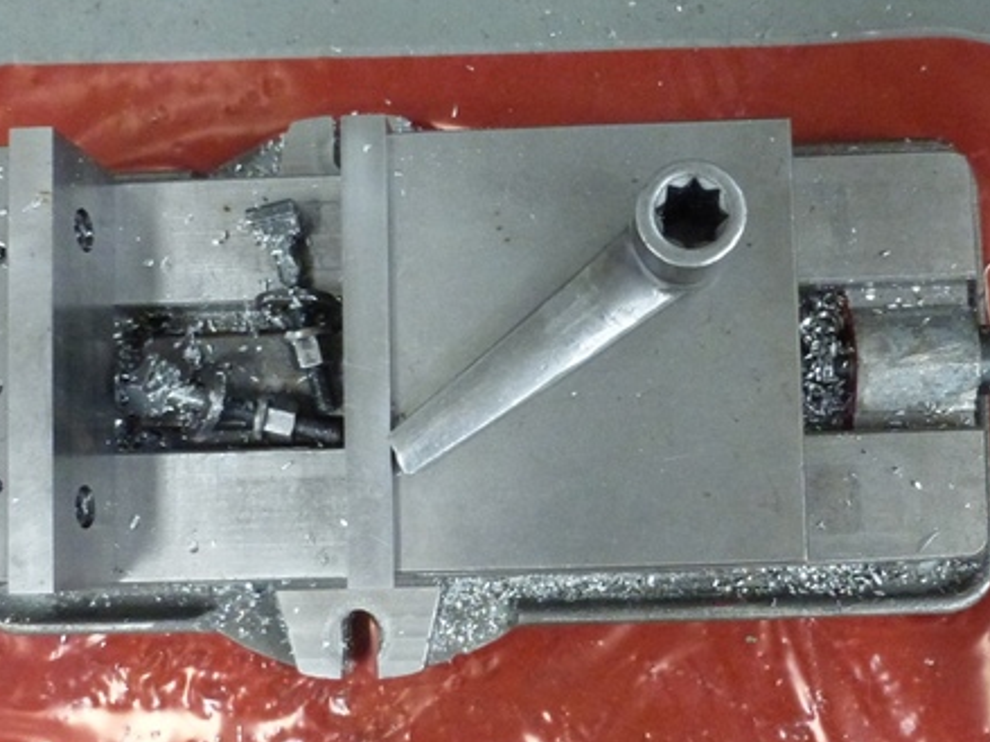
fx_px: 1001
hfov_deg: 52.6
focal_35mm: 35
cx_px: 534
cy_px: 480
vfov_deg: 40.3
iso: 1250
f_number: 3.3
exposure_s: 1/60
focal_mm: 4.3
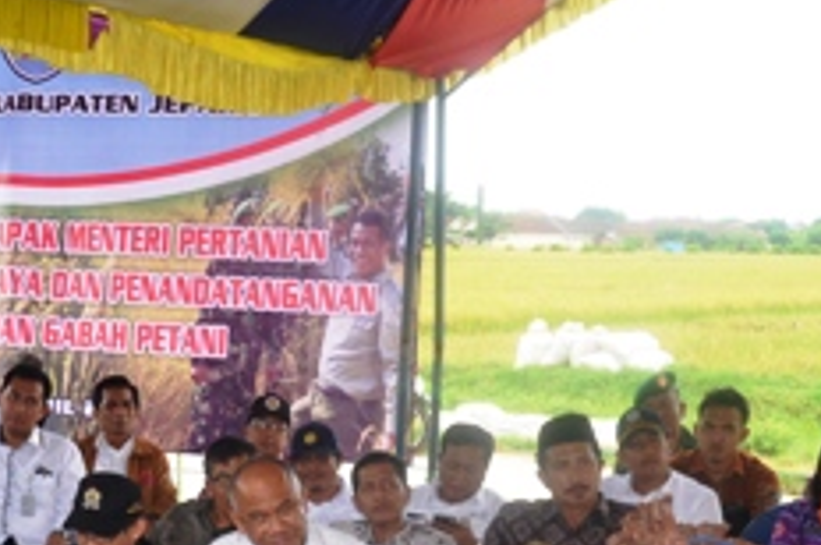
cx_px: 156
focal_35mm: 103
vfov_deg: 13.0
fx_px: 2354
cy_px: 563
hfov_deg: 19.6
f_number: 4.5
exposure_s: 1/250
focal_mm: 25
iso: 250
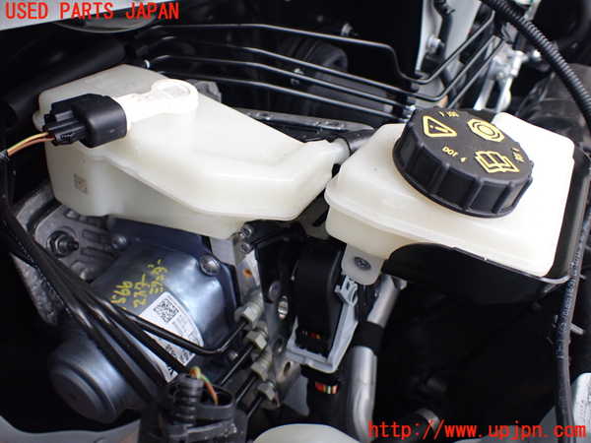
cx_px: 296
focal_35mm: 30
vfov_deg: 46.8
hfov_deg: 60.0
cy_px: 222
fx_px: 512
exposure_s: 1/125
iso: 320
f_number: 2.3
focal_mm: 5.4
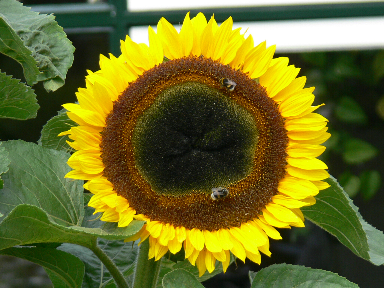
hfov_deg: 10.9
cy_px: 144
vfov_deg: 8.2
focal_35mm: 182
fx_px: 2019
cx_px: 192
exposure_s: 1/320
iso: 80
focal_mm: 38.4
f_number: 3.6
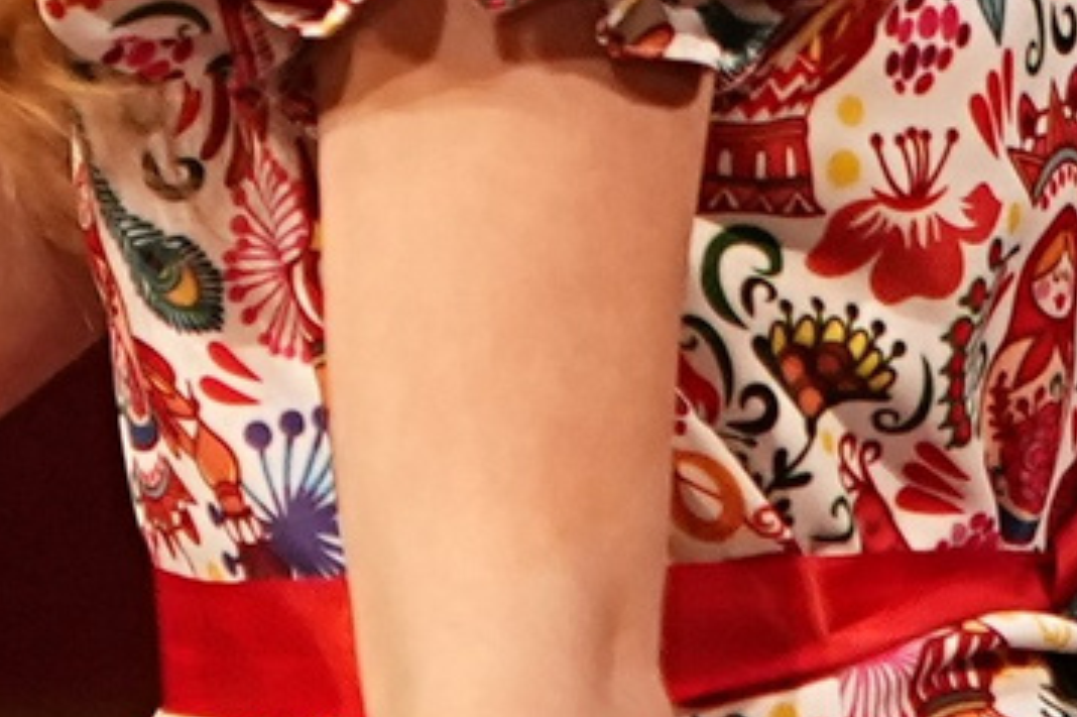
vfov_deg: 0.6
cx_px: 699
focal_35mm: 2158
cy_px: -492
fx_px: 64527
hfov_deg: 1.0
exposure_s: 1/320
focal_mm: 200
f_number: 2.8
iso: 1250
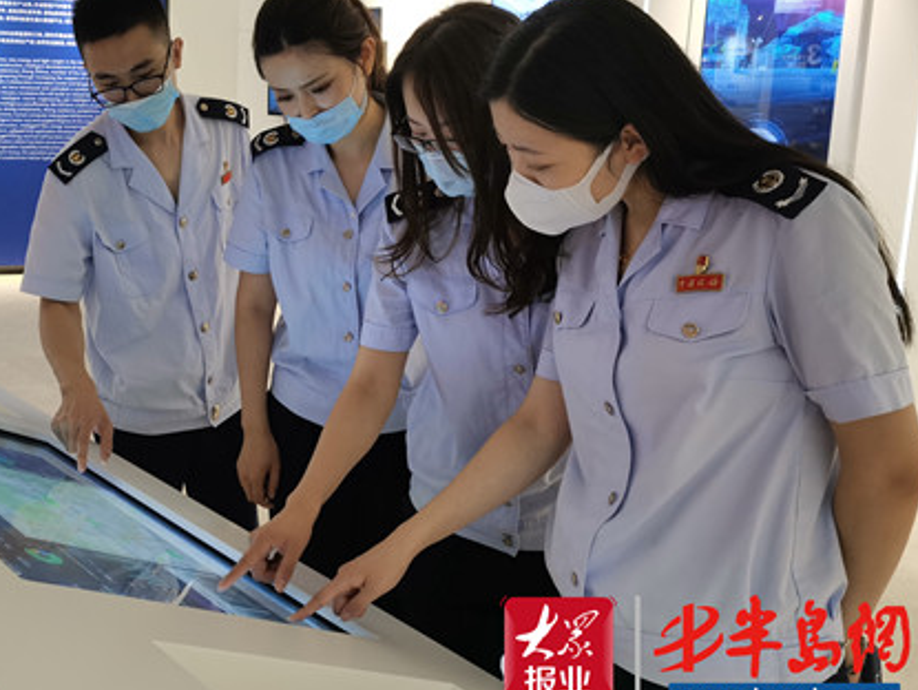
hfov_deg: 46.8
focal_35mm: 39
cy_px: 259
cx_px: 281
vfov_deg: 36.7
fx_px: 1035
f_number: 1.6
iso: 200
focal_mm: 5.56
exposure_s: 1/100
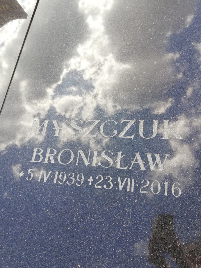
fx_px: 209
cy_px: 134
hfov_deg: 51.3
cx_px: 100
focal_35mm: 27
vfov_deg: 65.3
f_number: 2.2
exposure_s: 1/208
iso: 50
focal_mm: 3.81
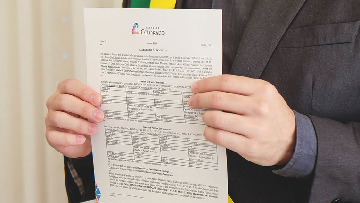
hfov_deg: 17.1
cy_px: 56
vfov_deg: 9.7
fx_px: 1193
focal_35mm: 125
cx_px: 145
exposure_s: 1/160
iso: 500
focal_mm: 50.5
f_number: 4
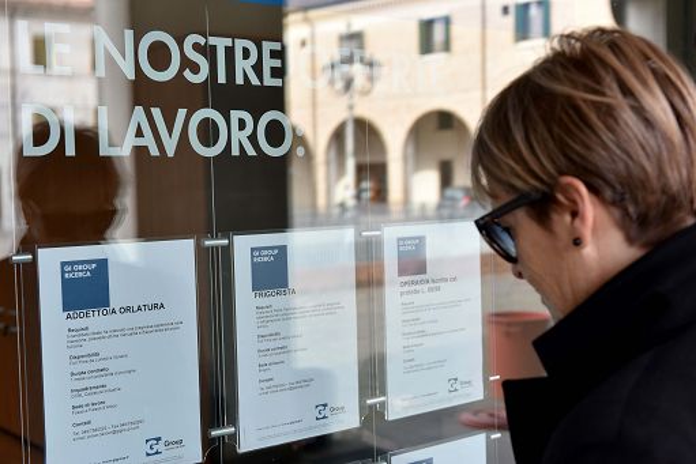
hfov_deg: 39.6
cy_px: 232
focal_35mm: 50
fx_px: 967
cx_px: 348
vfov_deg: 27.0
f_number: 5.6
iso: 640
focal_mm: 50
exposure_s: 1/160
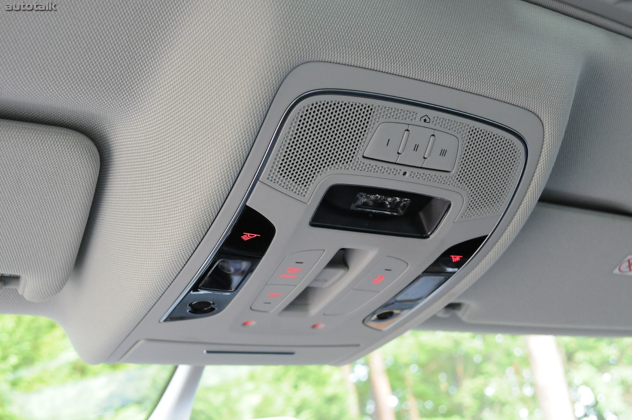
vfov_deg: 29.8
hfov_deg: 43.6
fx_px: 789
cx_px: 316
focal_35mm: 45
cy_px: 210
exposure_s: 1/20
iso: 2000
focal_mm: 30
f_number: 5.6
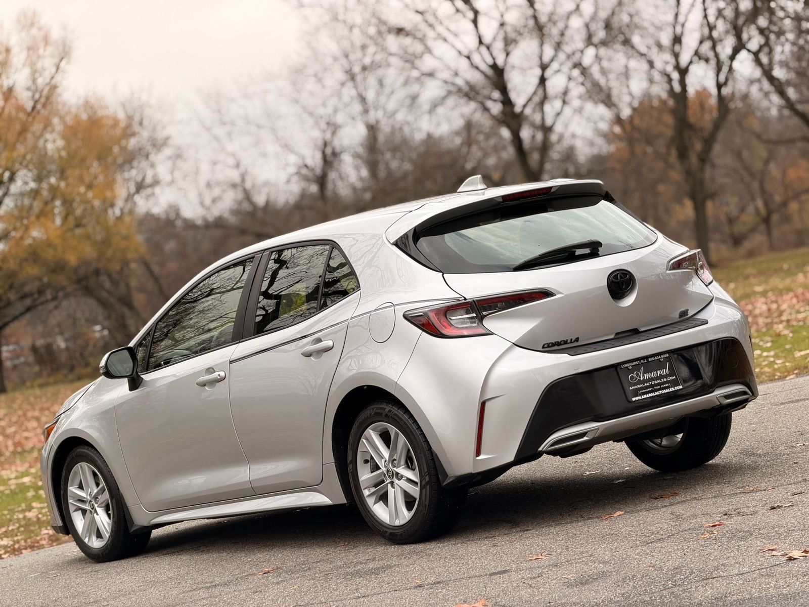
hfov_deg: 19.6
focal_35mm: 100
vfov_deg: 14.8
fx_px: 2337
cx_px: 404
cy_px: 304
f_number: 2.8
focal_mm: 16.89
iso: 50
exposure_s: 1/160
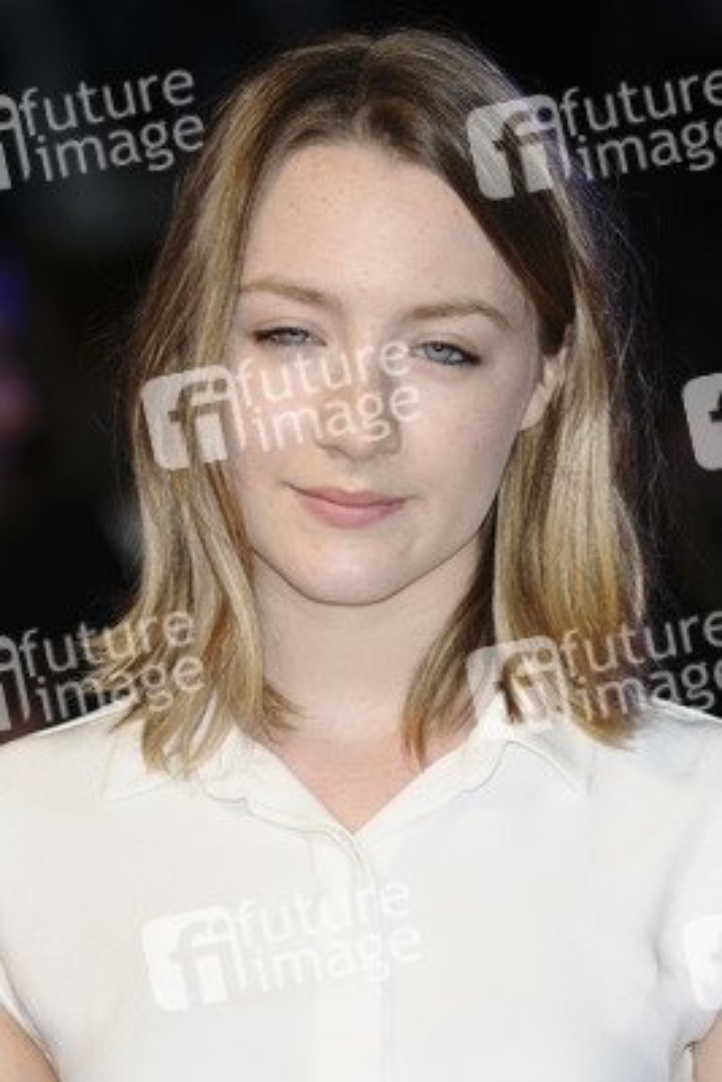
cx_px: 361
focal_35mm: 300
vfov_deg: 6.9
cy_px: 541
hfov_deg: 4.6
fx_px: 9016
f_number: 4.5
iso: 320
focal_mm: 200
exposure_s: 1/200
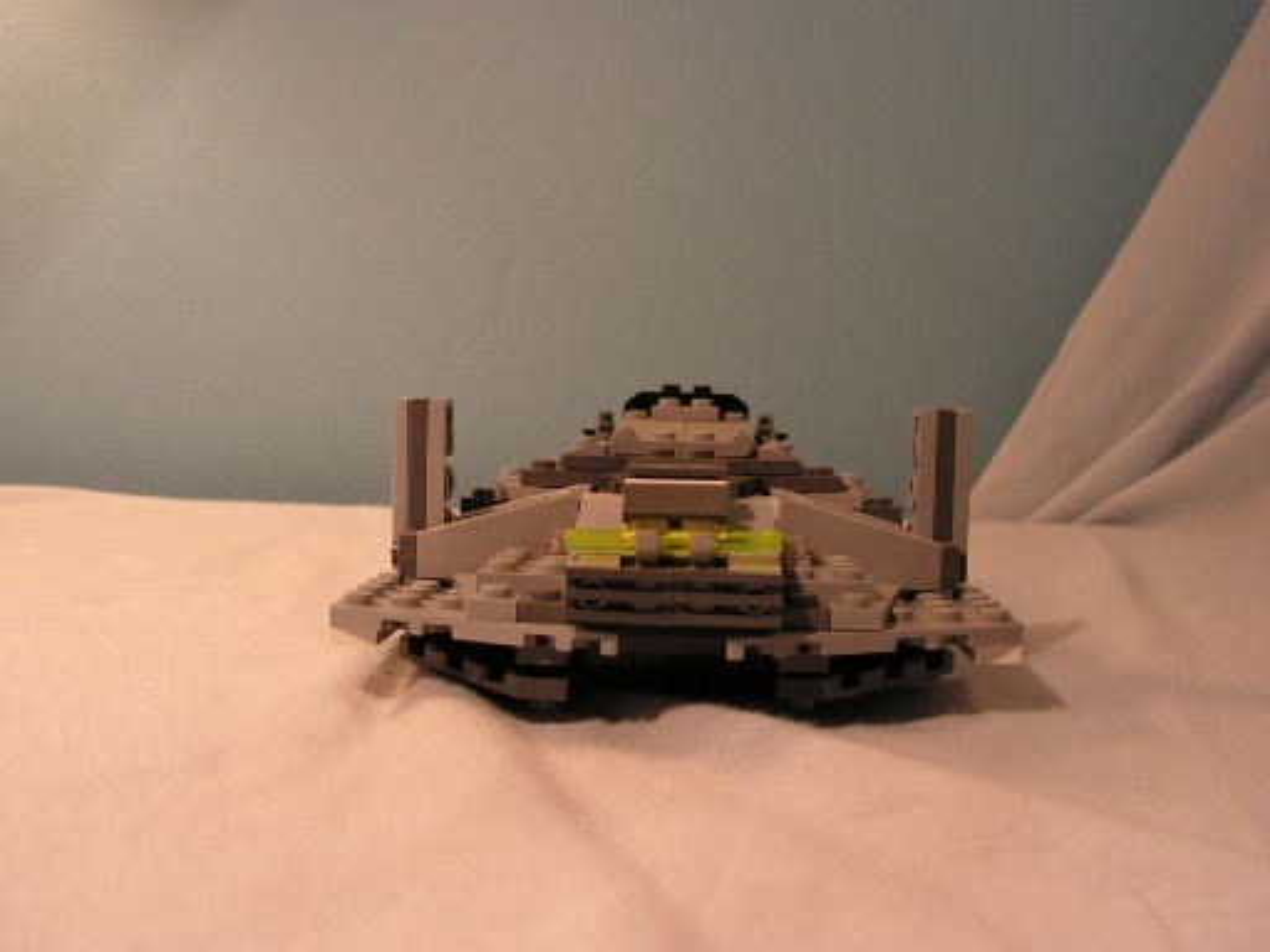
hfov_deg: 51.4
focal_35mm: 36
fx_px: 1321
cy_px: 476
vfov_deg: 39.7
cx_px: 635
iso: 100
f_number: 3.2
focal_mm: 6
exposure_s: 1/40
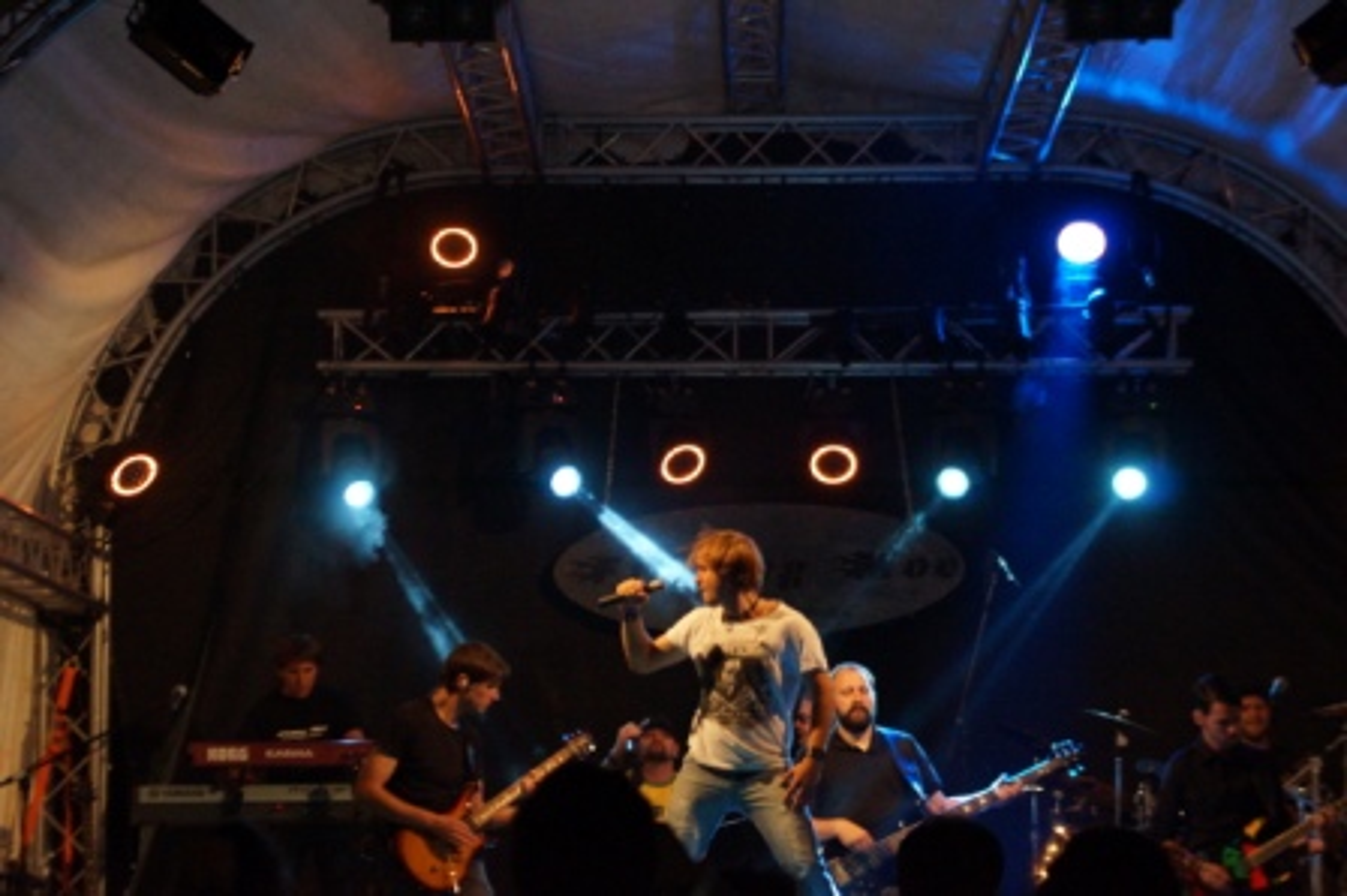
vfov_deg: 13.0
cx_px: 674
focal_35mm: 105
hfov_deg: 19.5
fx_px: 3926
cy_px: 448
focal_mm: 70
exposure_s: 1/40
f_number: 5
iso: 3200
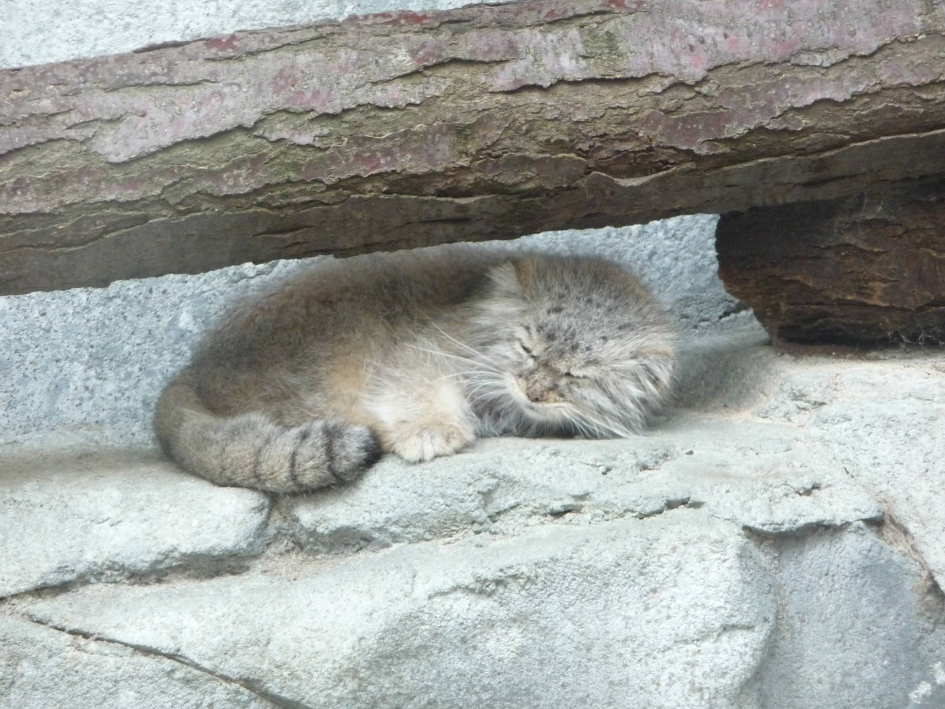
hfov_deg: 7.1
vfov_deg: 5.3
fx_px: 7644
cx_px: 472
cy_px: 354
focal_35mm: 280
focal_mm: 47
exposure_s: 1/60
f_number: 4.9
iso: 400
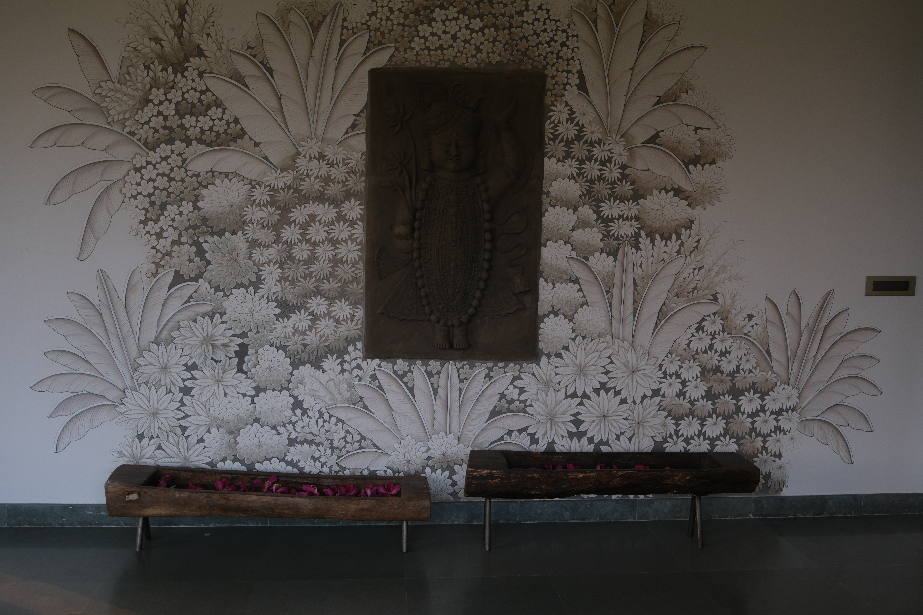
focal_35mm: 30
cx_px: 462
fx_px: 769
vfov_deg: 43.6
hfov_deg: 61.9
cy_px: 308
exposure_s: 1/128
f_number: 4
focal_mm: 20
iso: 800
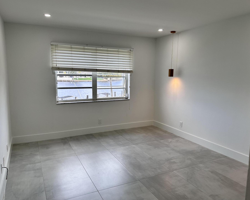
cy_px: 98
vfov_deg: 54.9
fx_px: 192
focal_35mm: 26
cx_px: 123
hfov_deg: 66.0
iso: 64
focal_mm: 6.86
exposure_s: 1/189
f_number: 1.78
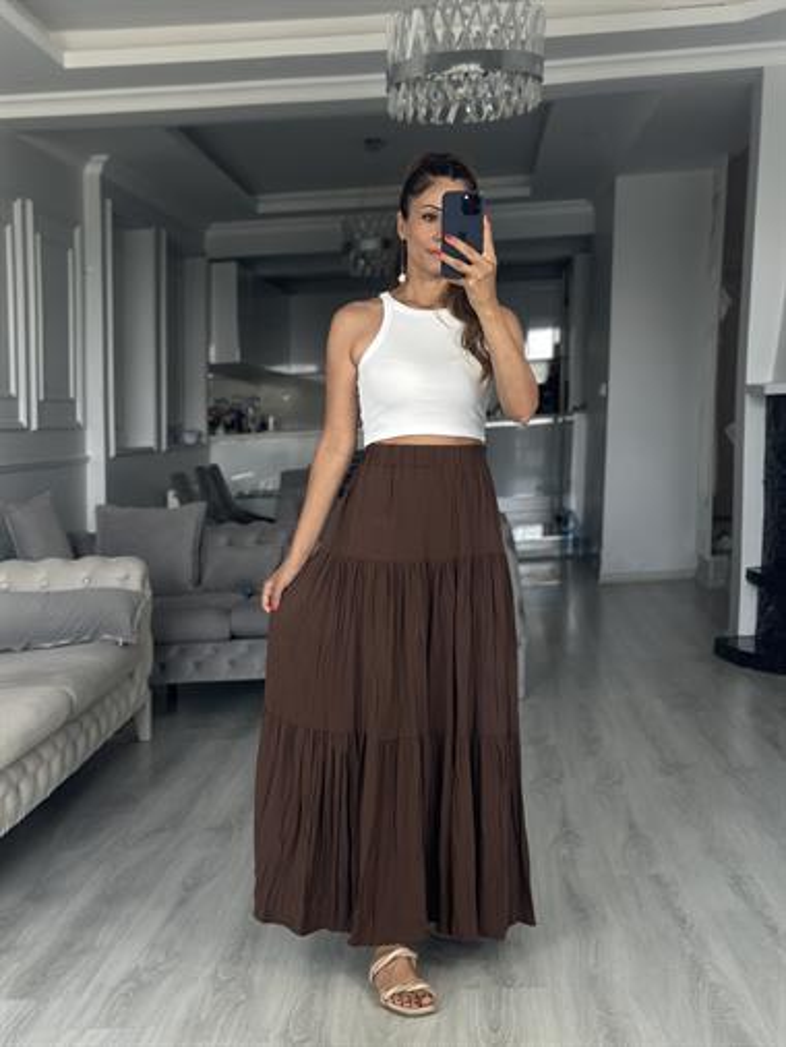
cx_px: 393
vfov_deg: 39.6
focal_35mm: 48
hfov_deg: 30.3
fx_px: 1452
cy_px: 524
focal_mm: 6.86
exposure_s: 1/121
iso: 125
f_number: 1.78
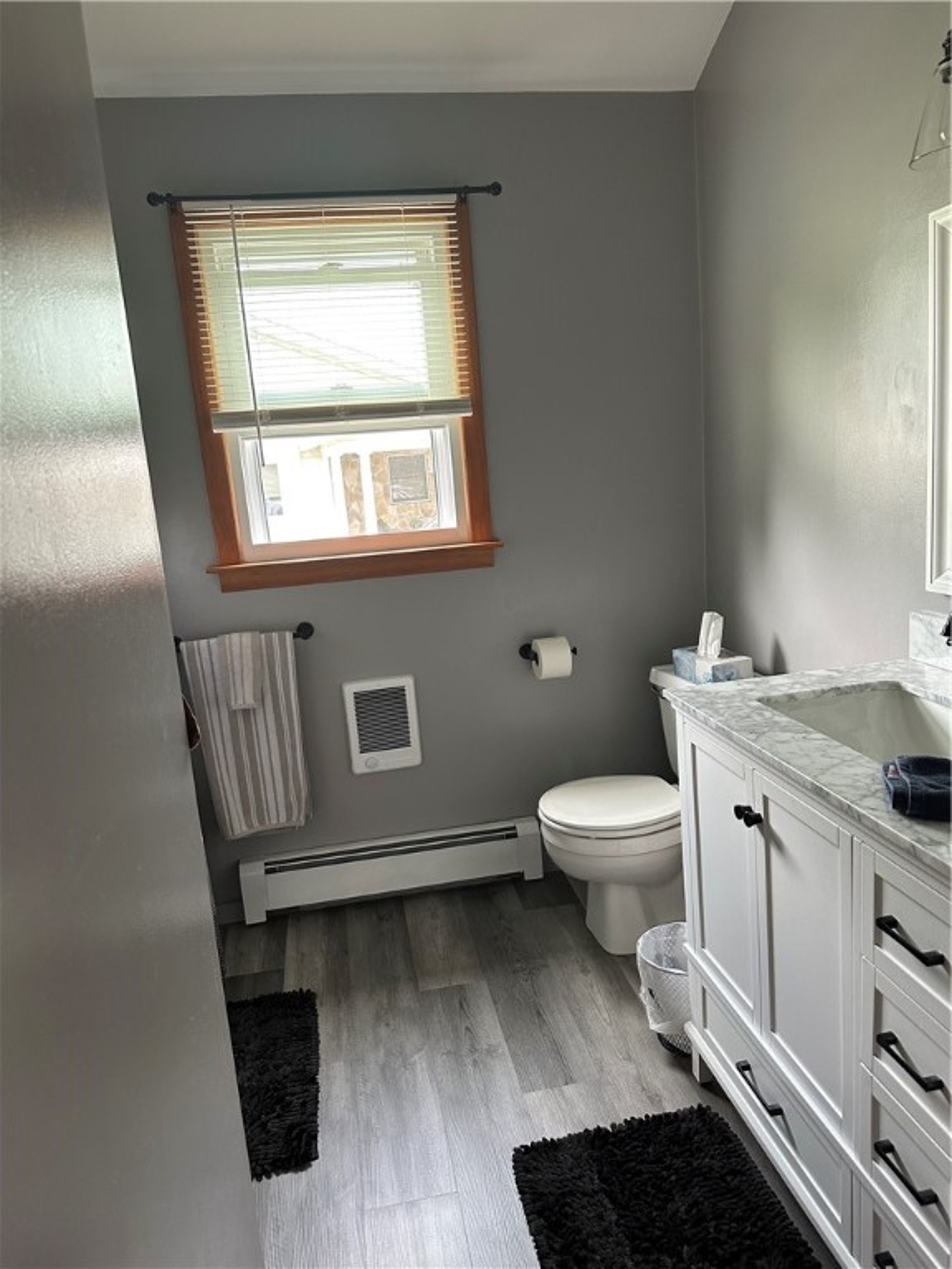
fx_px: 880
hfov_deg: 56.8
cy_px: 634
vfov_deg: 71.6
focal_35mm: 24
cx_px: 476
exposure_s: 1/75
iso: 250
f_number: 1.78
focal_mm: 6.86
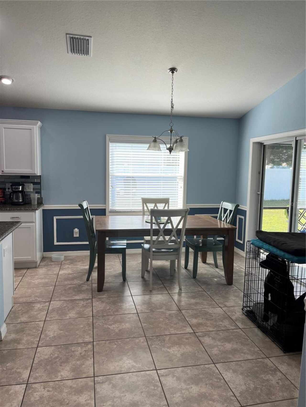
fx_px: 306
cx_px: 153
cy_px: 204
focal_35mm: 26
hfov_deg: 53.1
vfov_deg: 67.3
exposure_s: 1/120
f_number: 1.6
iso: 40
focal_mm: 5.1
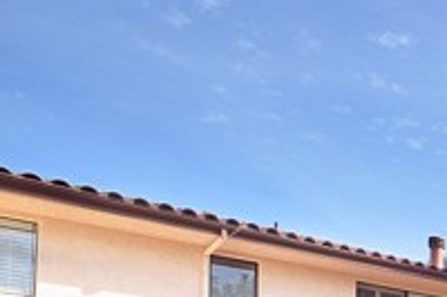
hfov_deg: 26.7
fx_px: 595
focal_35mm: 48
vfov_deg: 24.7
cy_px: 379
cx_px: 697
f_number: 11
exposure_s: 1/160
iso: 280
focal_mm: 10
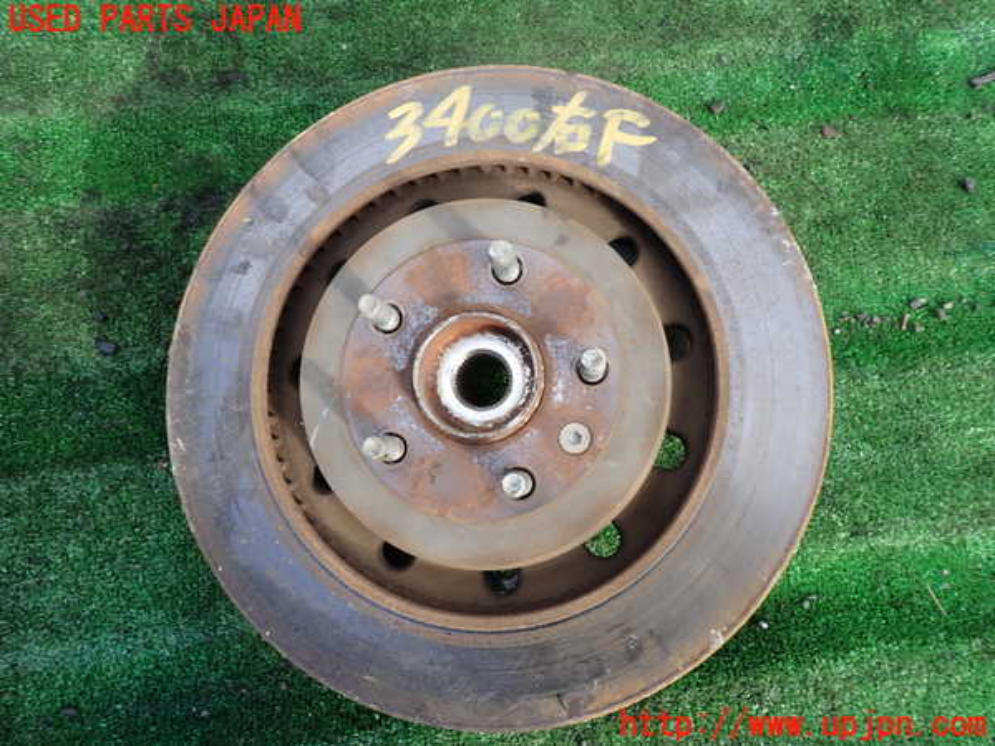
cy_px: 373
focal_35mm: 25
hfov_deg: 69.4
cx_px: 498
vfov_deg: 54.9
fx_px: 719
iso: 100
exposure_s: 1/250
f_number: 2.8
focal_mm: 4.5
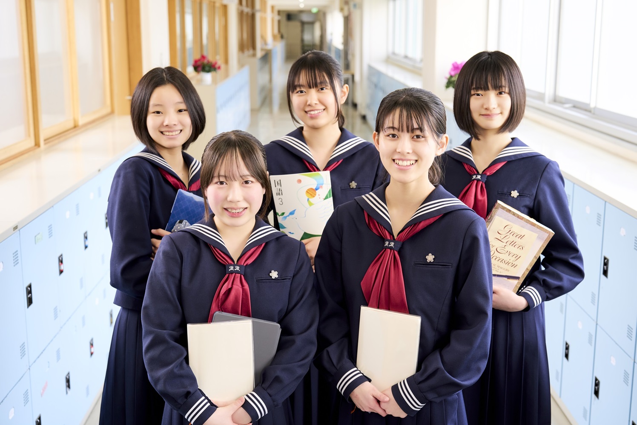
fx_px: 885
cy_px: 212
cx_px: 318
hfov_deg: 39.6
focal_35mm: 50
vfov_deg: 27.0
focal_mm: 50
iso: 320
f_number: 4.5
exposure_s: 1/100
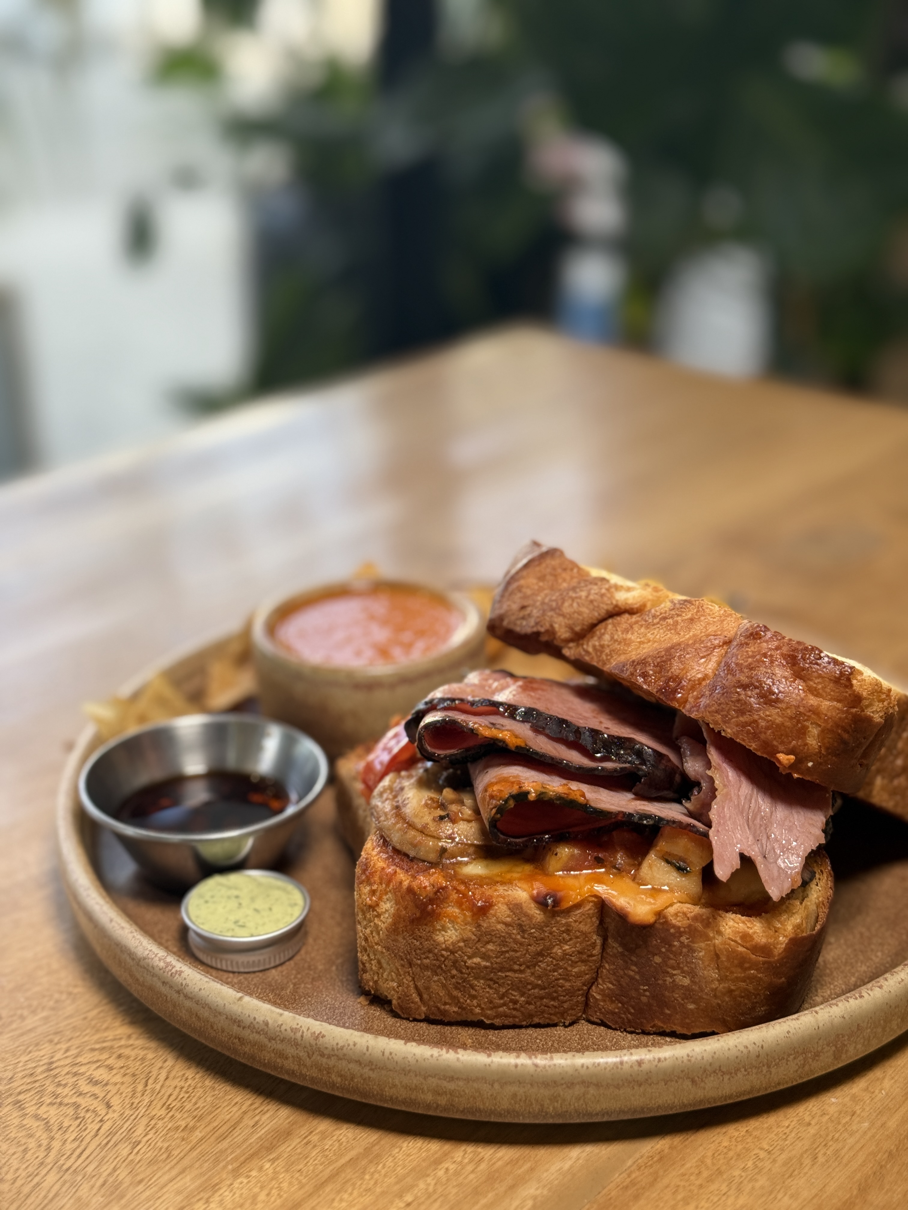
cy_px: 605
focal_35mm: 48
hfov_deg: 30.3
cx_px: 454
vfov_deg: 39.7
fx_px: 1679
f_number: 1.78
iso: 64
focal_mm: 6.76
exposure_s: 1/242
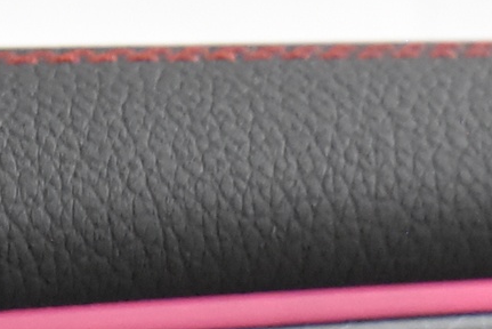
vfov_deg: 7.5
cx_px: 83
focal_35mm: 174
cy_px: 684
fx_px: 2380
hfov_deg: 11.8
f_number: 5.6
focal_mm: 20
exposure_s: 1/60
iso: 5600
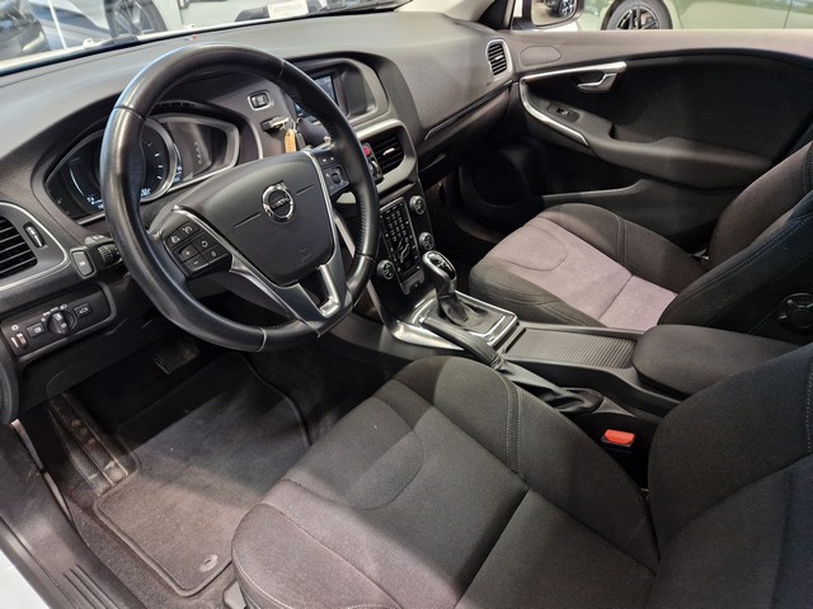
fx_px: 540
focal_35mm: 23
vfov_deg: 58.9
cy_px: 304
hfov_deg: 73.9
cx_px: 406
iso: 500
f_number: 1.8
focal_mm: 5.4
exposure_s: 1/100
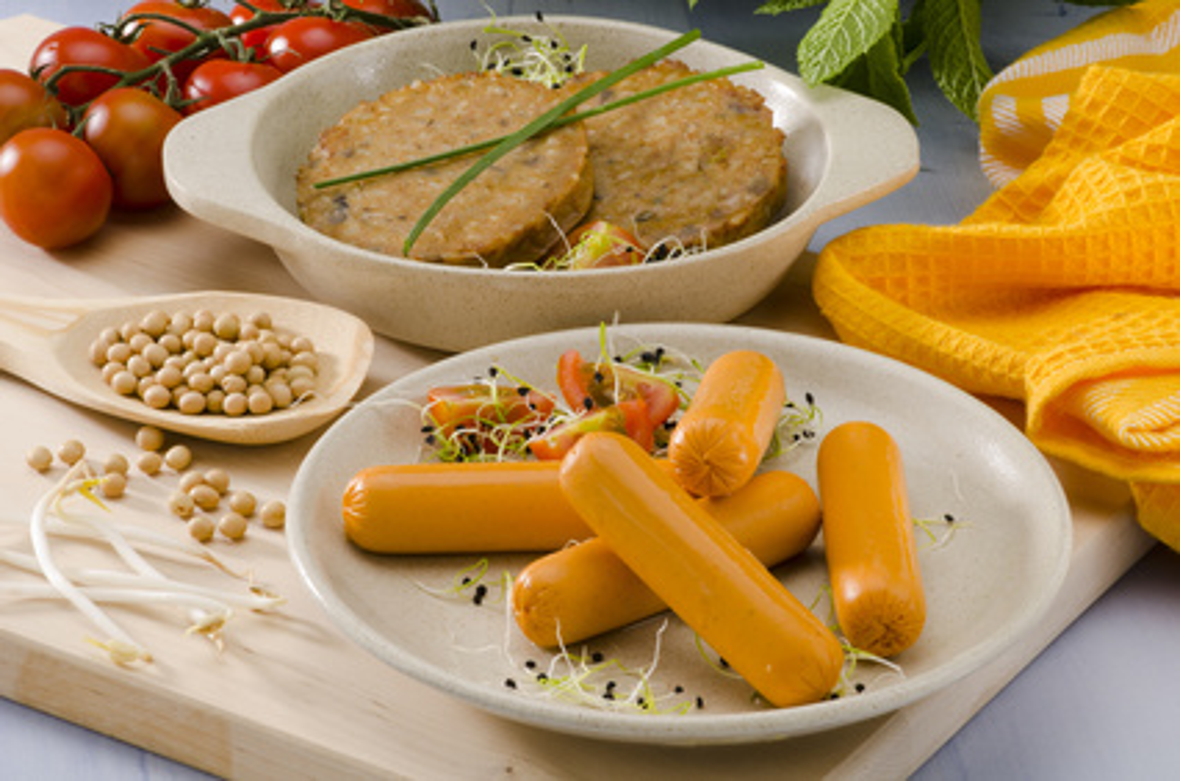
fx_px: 5151
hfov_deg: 13.1
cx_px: 590
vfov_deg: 8.7
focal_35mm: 158
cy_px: 390
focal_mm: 105
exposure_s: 1/60
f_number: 25
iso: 100
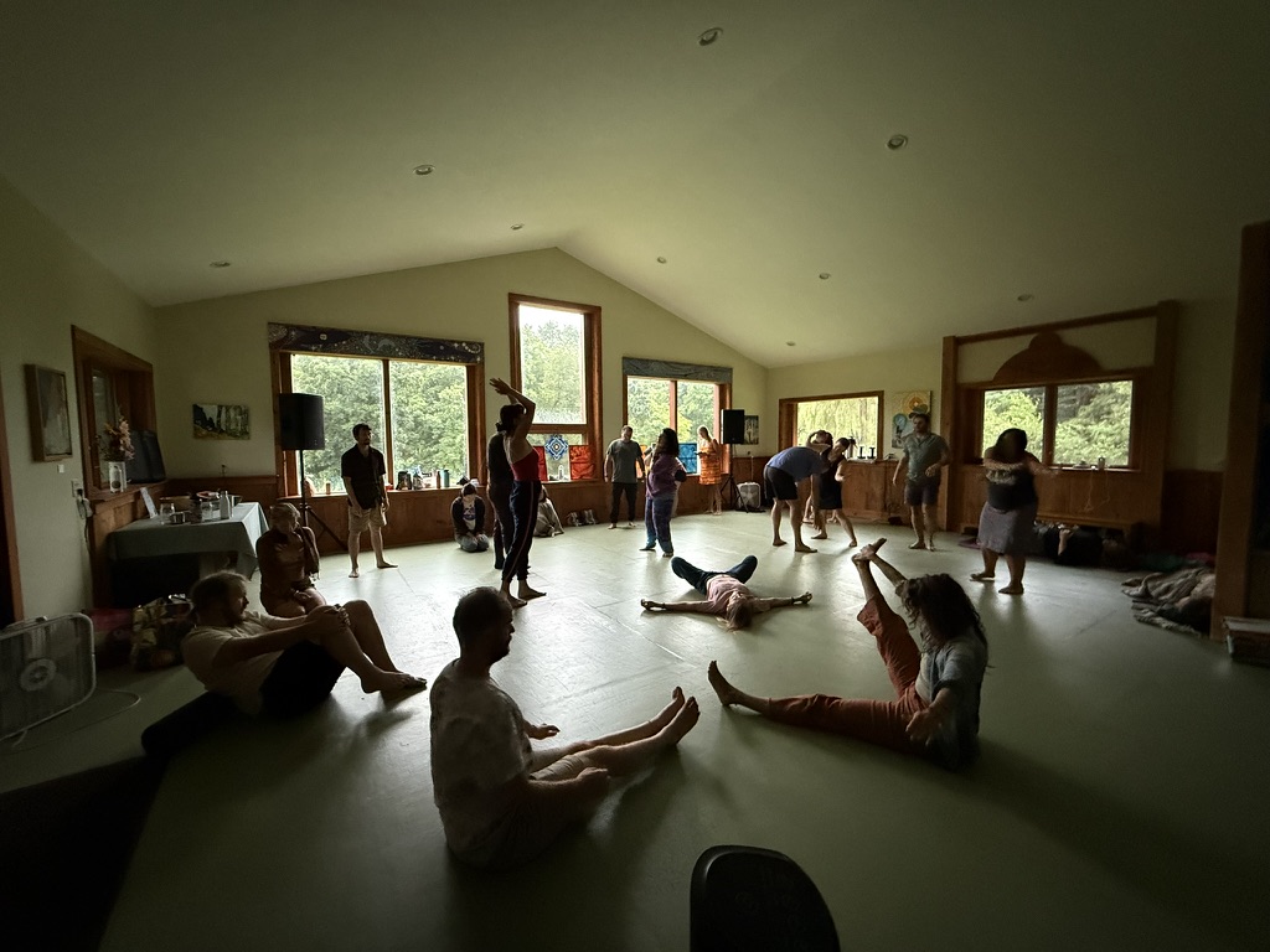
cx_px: 635
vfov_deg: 85.7
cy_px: 476
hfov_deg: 102.1
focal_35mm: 14
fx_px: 514
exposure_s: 1/60
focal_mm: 2.22
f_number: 2.2
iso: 800
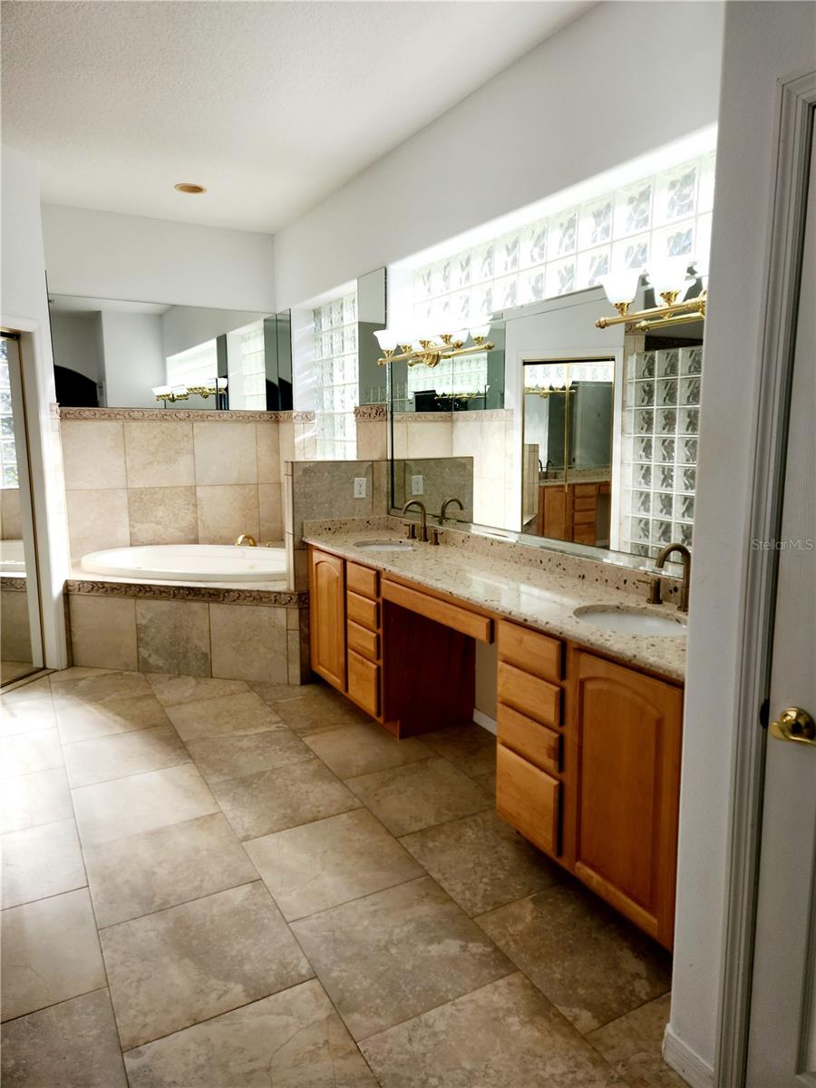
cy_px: 544
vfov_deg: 73.9
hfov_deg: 58.9
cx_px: 408
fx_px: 723
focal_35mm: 23
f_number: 1.8
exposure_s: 1/345
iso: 20
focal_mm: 5.4
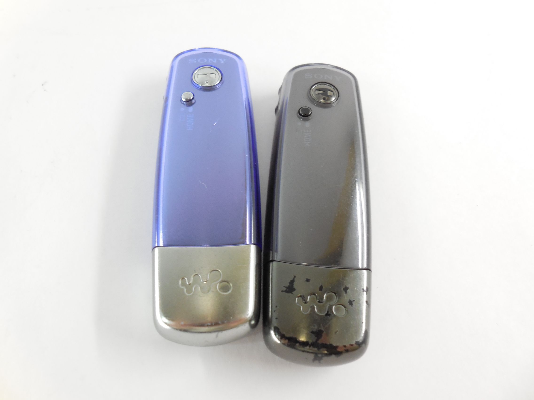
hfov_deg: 67.3
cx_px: 267
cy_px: 200
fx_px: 401
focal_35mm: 26
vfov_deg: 53.1
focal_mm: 4.6
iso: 320
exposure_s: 1/30
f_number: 3.5
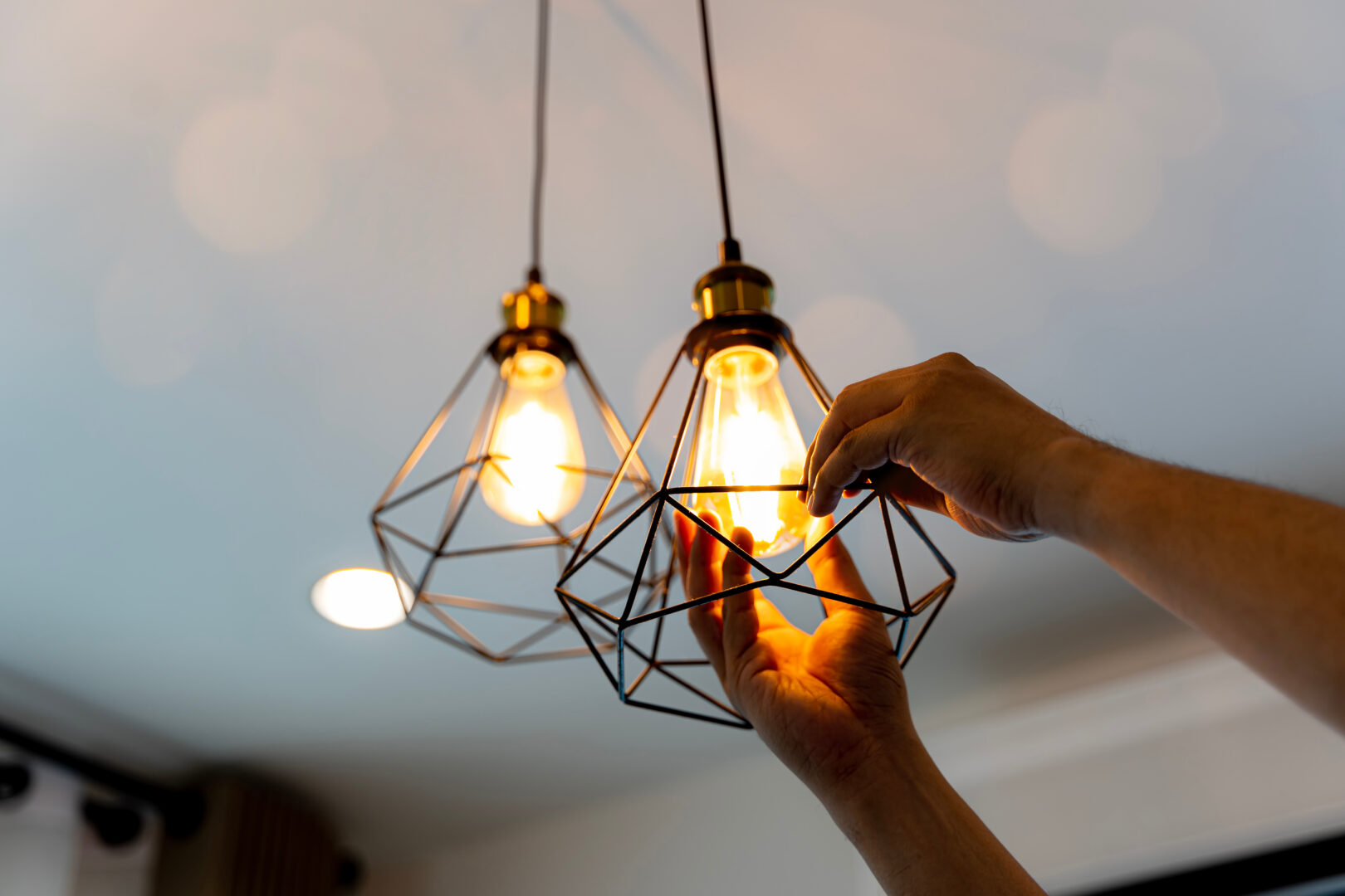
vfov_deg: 26.5
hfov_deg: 38.9
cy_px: 448
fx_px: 1905
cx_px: 672
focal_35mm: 51
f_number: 2.8
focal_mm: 51
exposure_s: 1/80
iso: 200
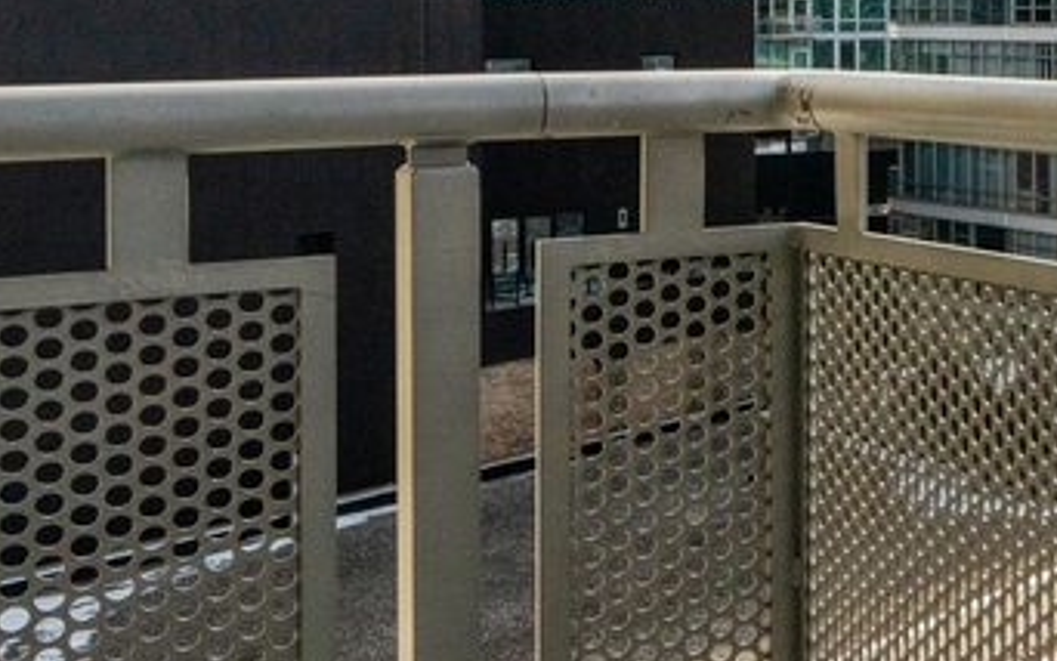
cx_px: 2102
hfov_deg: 17.8
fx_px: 2363
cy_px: 71
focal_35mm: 82
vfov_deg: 15.7
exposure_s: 1/800
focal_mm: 17
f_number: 9
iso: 400
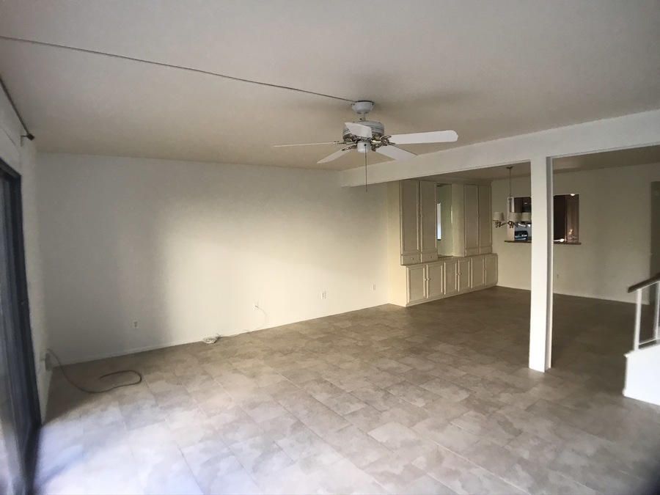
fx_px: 534
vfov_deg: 49.7
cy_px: 248
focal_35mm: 28
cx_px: 330
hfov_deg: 63.4
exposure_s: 1/30
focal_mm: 3.99
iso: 40
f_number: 1.8
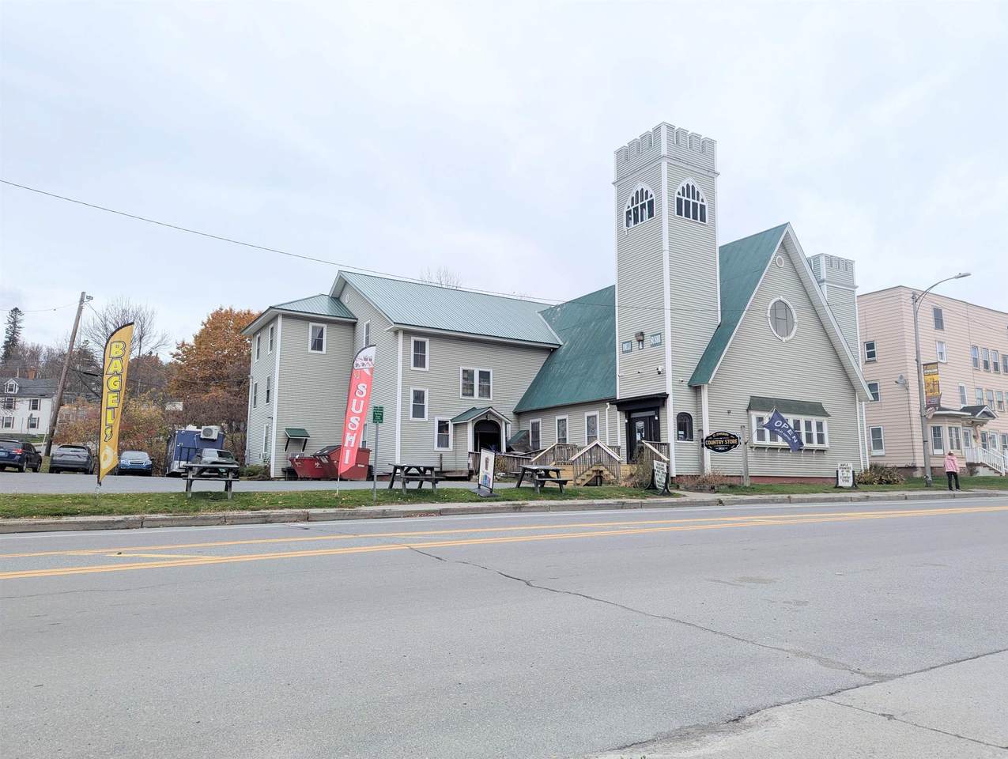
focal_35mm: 24
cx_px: 504
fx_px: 700
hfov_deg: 71.5
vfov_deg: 56.9
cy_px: 380
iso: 46
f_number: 1.85
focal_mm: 6.81
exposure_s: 1/1451
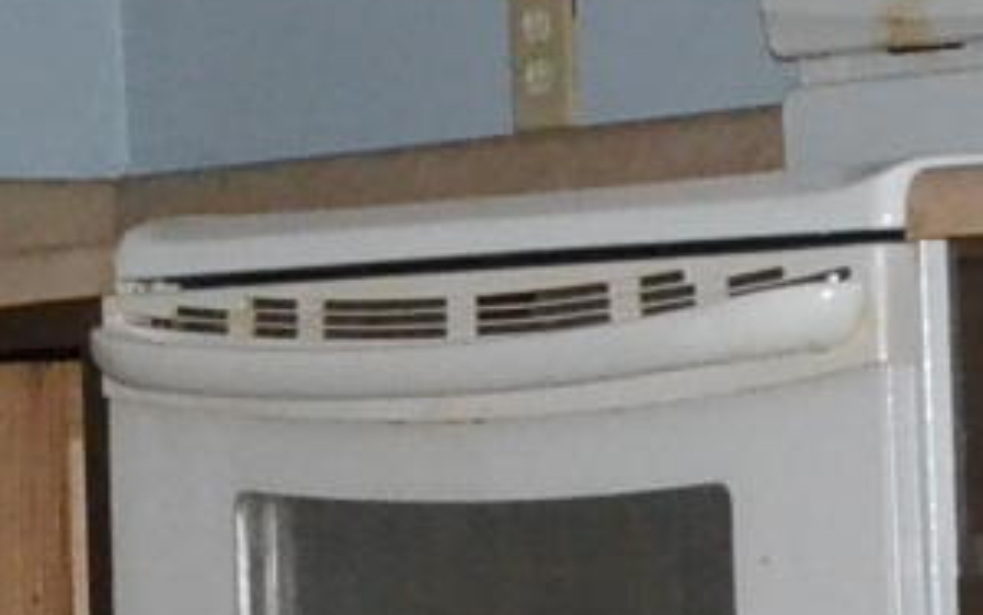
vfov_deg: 6.1
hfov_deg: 9.9
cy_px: -312
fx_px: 5681
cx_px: 204
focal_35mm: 212
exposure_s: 1/60
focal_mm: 18
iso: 3200
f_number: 3.5
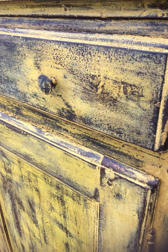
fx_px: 217
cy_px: 126
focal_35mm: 31
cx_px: 84
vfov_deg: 60.3
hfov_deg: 42.3
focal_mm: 4.15
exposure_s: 1/240
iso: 32
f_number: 2.2
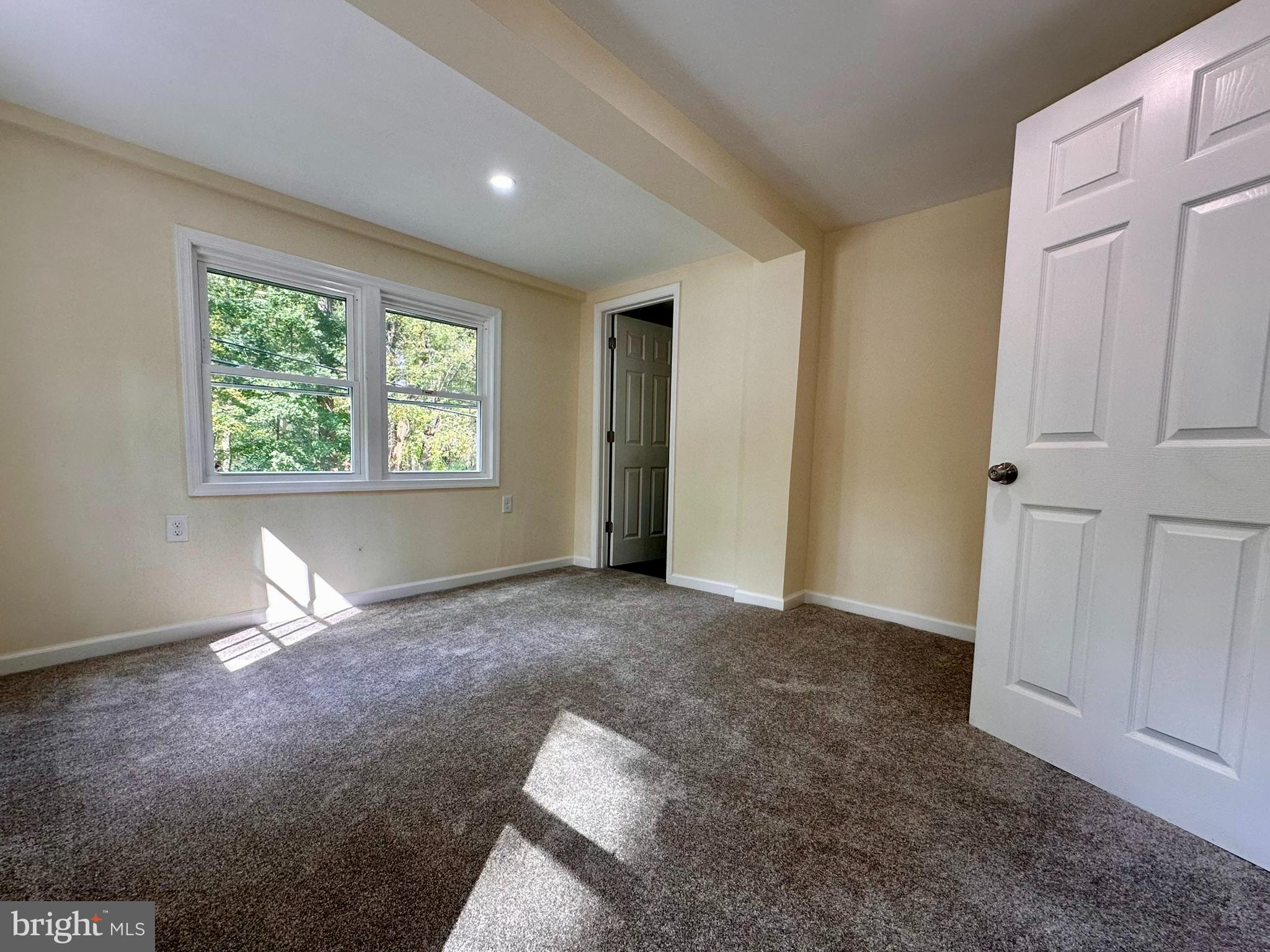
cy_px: 476
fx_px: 514
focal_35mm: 14
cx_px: 635
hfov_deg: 102.1
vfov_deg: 85.7
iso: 125
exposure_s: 1/120
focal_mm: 2.22
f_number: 2.2
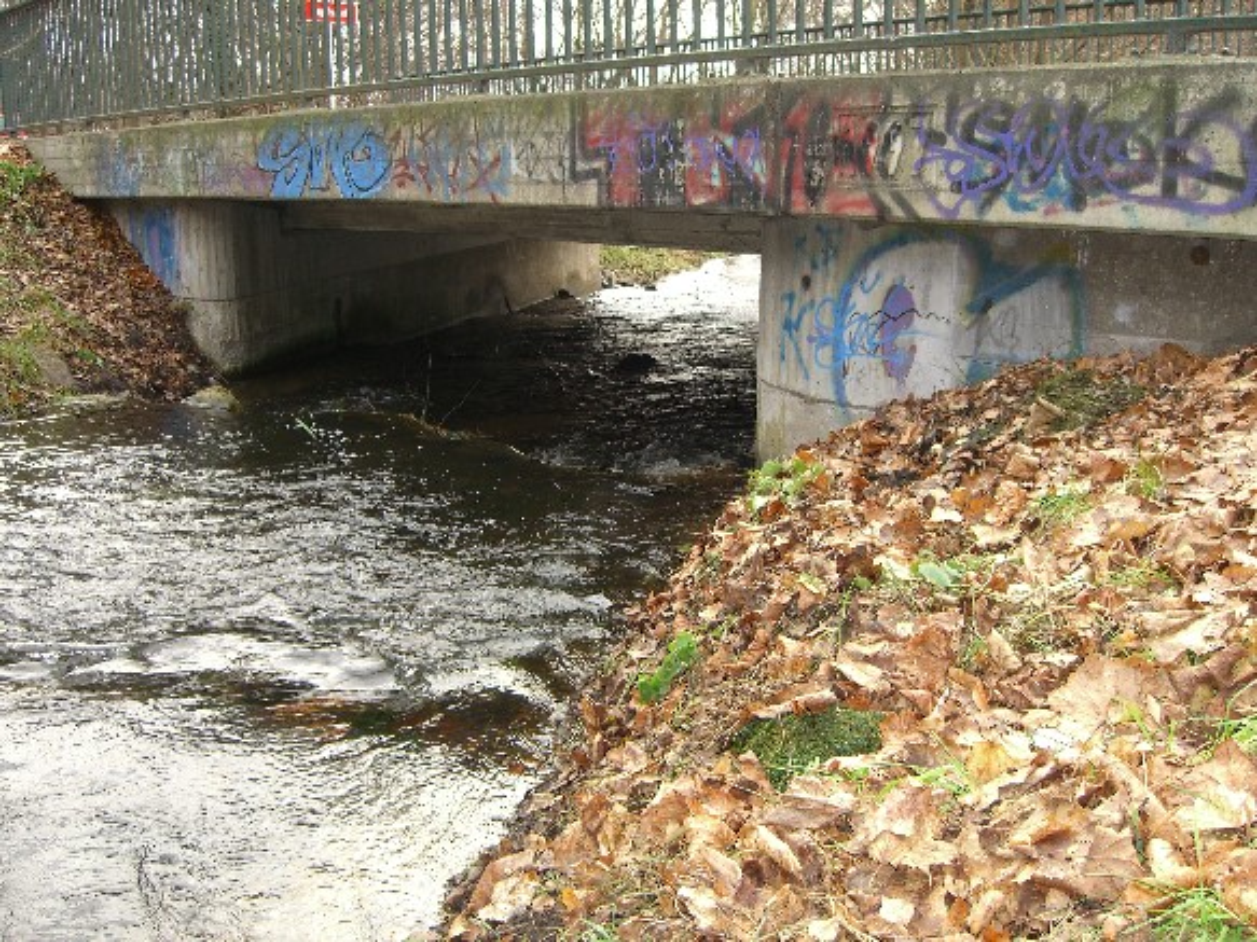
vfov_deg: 37.7
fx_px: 1380
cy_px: 471
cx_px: 628
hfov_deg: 49.0
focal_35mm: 38
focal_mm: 7.9
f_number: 2.8
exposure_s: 1/80
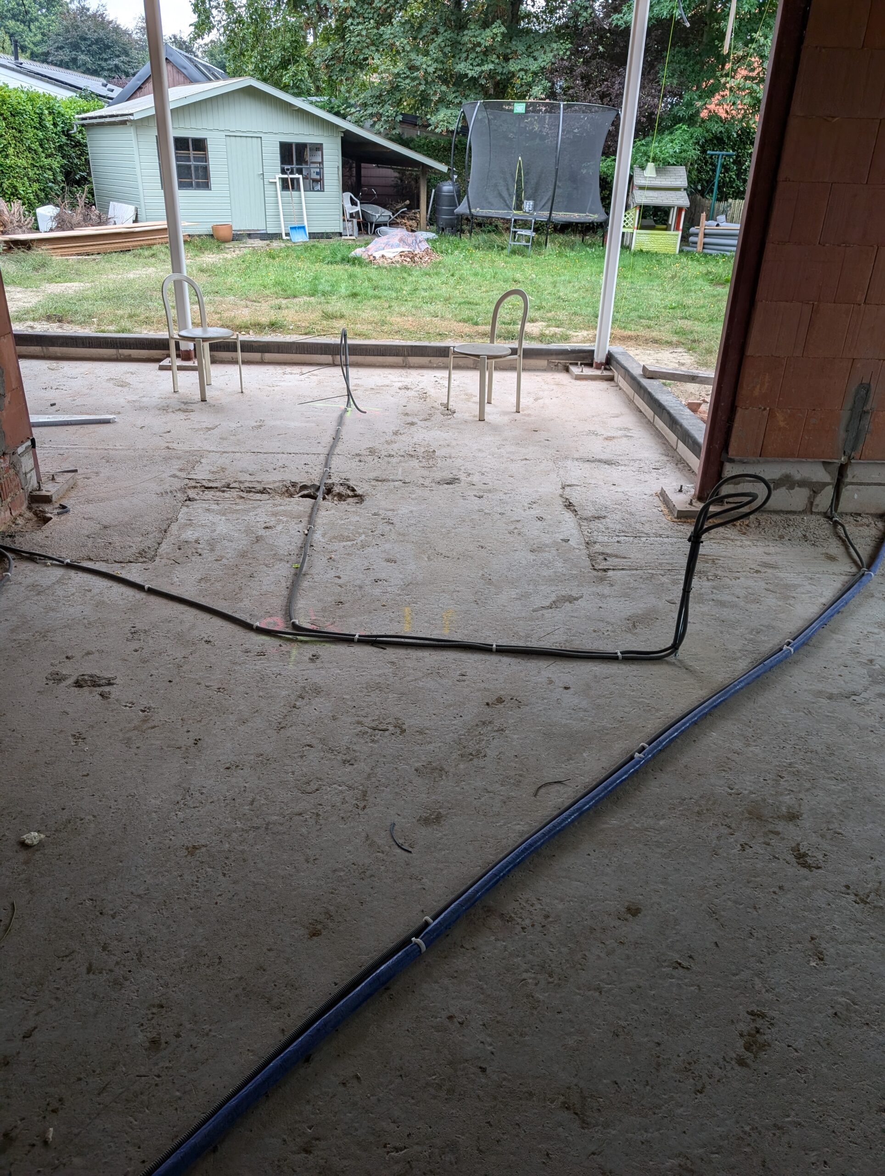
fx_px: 816
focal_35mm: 24
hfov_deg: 56.9
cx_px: 442
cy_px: 588
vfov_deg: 71.5
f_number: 1.68
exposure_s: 1/168
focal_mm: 6.9
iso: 21
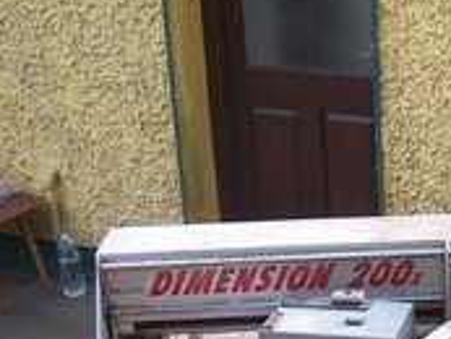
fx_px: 1147
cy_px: 373
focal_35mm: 88
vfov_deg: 16.3
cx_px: 433
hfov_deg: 21.6
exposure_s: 1/125
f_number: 2.8
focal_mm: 6.3
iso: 80
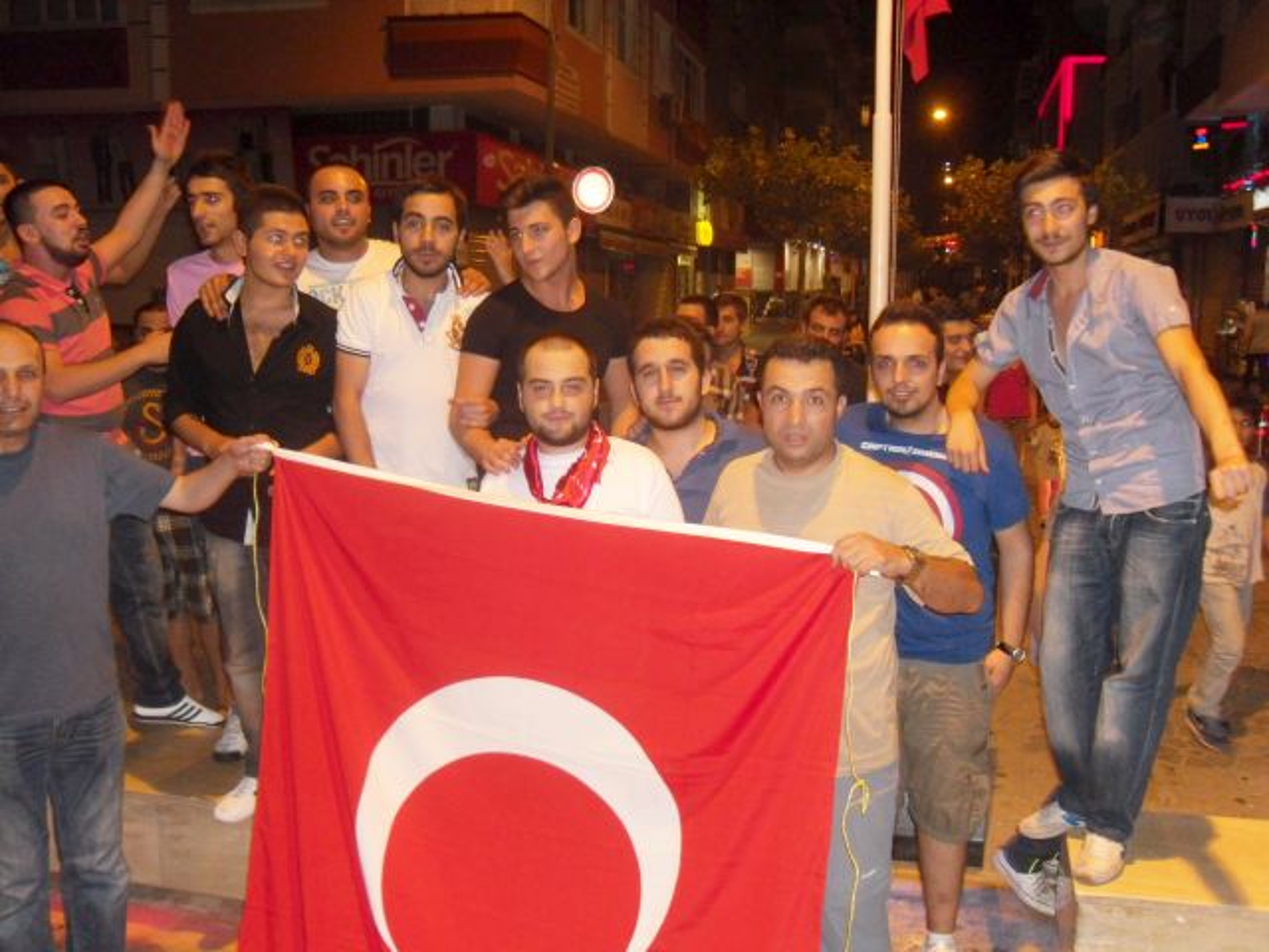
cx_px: 634
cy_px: 476
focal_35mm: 34
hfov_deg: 54.0
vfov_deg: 41.8
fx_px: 1246
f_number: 2.8
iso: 400
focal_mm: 6
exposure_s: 1/45
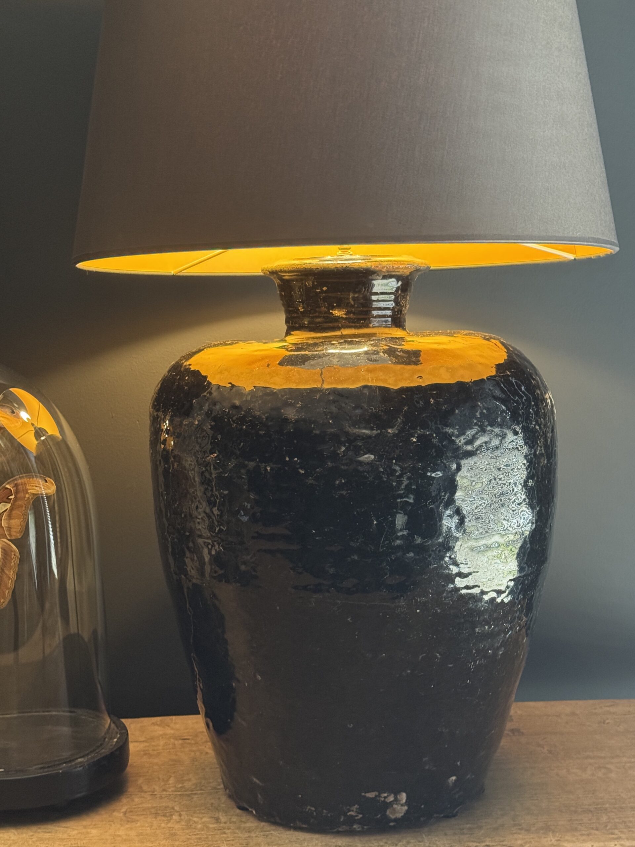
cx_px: 318
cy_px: 424
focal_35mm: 48
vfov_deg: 39.7
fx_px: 1174
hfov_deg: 30.3
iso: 500
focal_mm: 6.76
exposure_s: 1/25
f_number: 1.78
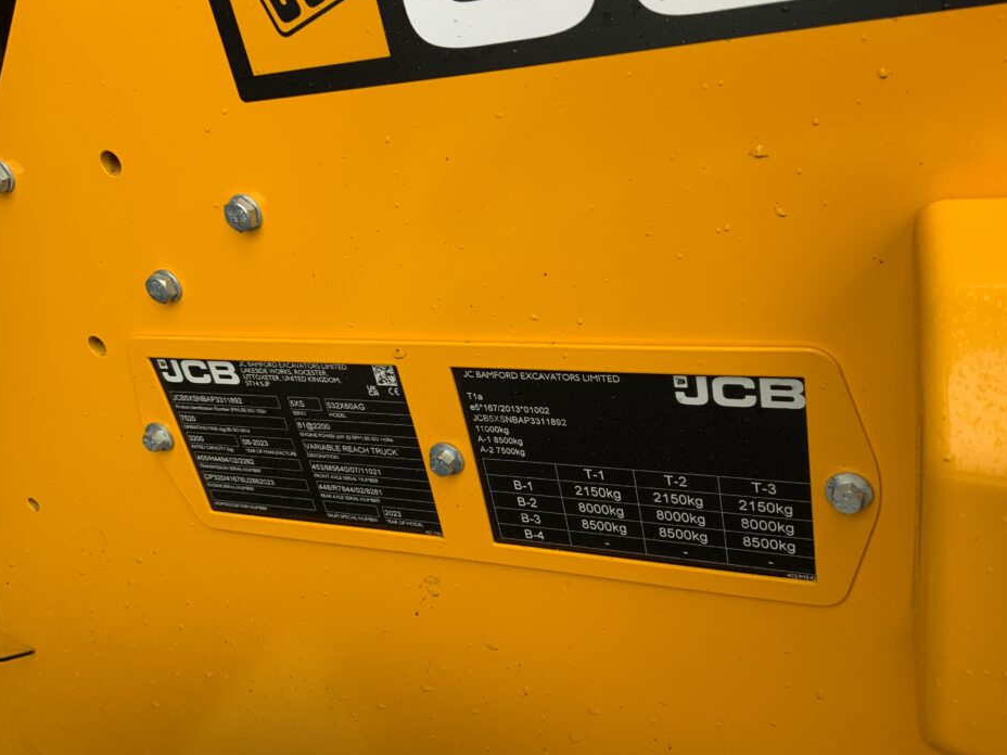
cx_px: 533
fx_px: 931
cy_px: 374
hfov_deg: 56.8
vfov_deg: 44.2
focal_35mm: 32
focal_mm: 3
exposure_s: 1/112
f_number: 1.8
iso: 64
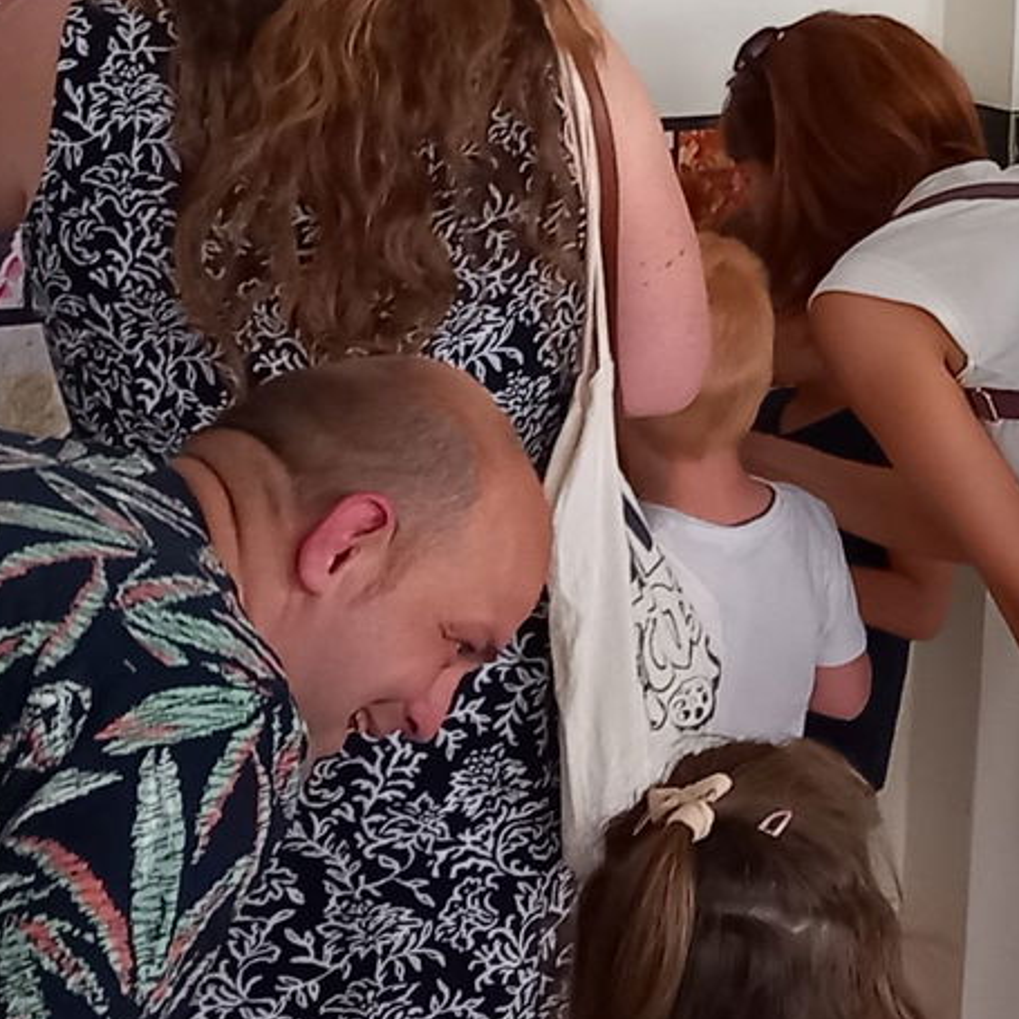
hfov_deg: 12.9
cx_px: 1633
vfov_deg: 13.8
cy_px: 163
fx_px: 4196
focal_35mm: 126
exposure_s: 1/50
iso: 200
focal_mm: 4
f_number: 1.8
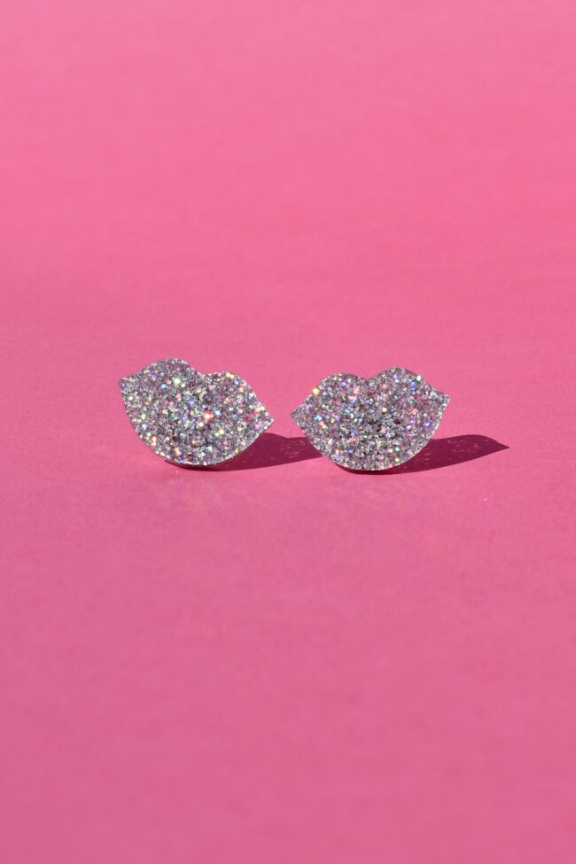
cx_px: 288
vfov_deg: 28.8
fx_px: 1680
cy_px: 432
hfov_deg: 19.5
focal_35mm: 70
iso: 100
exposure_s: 1/400
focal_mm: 35
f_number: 10
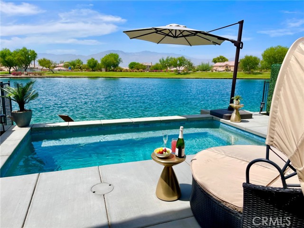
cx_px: 152
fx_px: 228
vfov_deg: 53.1
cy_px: 114
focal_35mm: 26
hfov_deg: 67.3
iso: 32
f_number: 1.6
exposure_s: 1/5618
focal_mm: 5.1
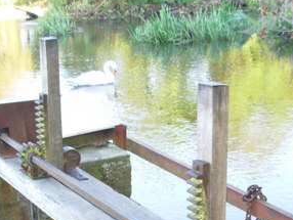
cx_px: 144
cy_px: 234
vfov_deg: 16.9
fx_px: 720
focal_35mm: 85
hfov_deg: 23.0
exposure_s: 1/128
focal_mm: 6.3
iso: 200
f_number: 2.9
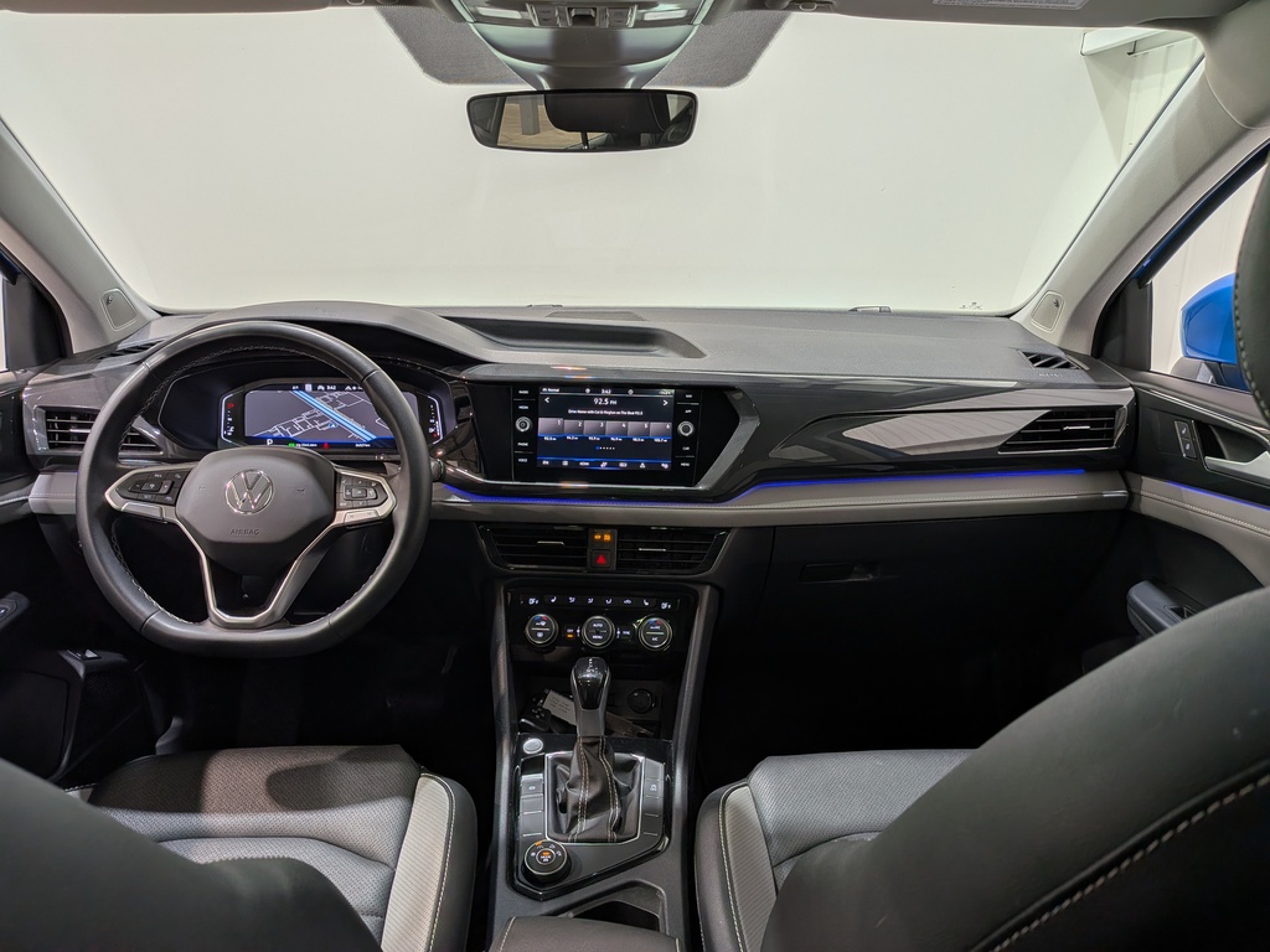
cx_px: 635
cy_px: 476
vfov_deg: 56.8
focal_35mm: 24
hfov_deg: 71.6
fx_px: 881
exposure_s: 1/131
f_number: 1.7
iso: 29
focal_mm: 4.53
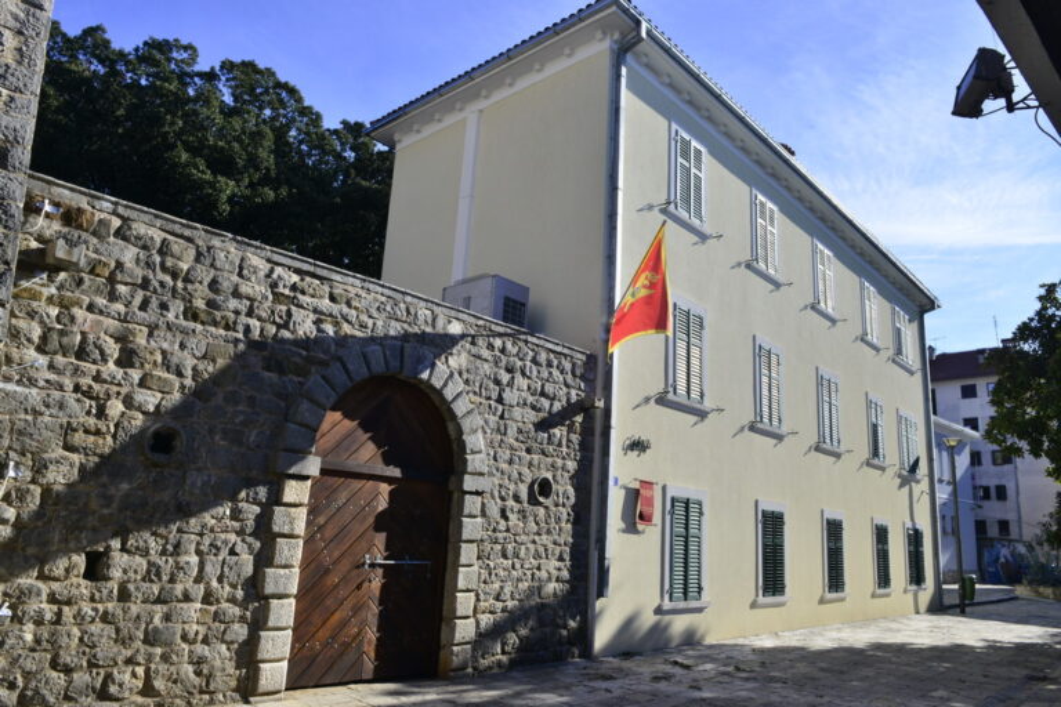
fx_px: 707
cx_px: 530
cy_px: 354
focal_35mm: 24
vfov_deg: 53.1
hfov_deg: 73.7
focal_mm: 24
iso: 1000
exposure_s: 1/250
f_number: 22
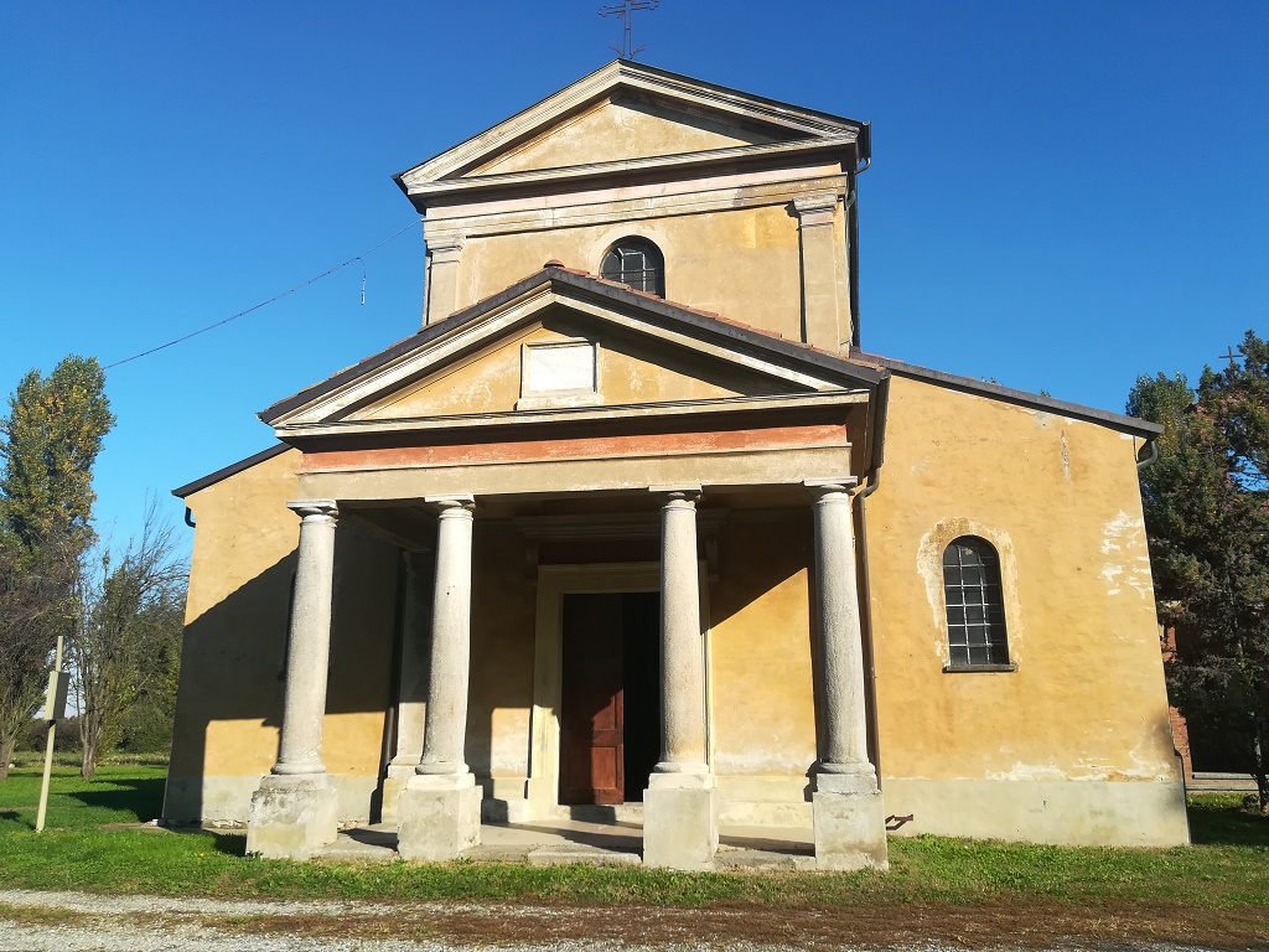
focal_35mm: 26
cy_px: 476
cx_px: 634
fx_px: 953
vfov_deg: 53.1
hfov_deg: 67.3
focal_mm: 3.83
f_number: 2.2
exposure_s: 1/773
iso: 50
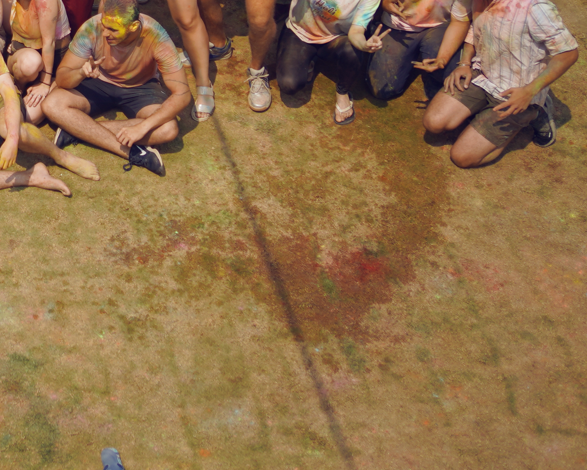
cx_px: -195
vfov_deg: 12.9
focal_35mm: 114
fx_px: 1980
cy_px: -200
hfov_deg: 15.9
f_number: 1.8
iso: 100
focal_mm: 35
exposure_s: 1/6400
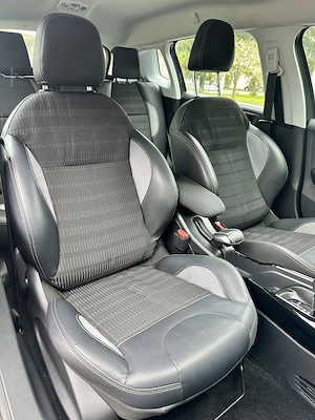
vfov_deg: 71.6
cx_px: 158
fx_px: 291
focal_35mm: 24
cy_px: 210
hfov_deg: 56.8
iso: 80
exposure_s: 1/121
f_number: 1.78
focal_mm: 6.86
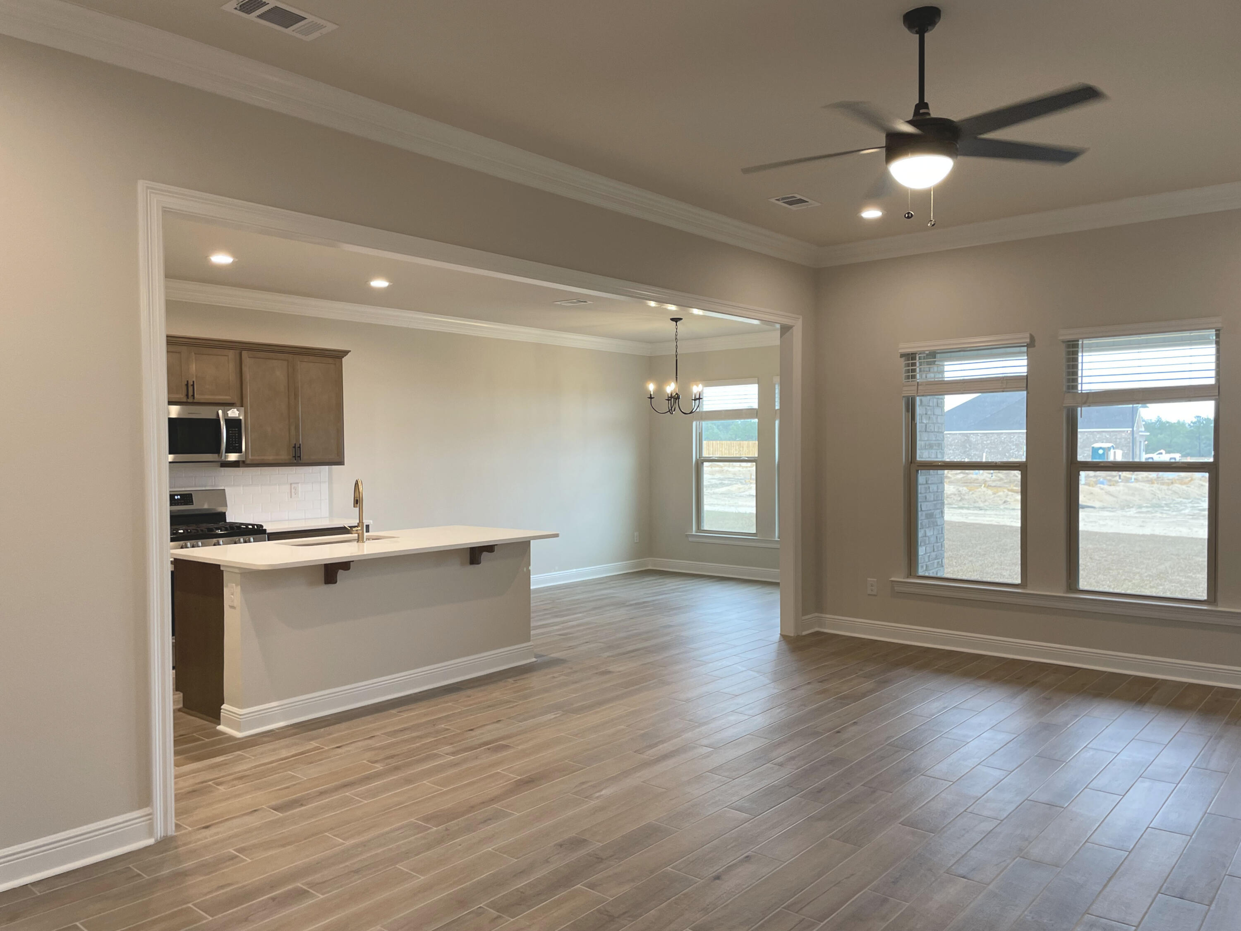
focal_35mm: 26
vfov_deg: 53.1
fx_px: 932
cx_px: 620
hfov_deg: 67.3
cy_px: 466
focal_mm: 4.2
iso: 64
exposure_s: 1/60
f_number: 1.6
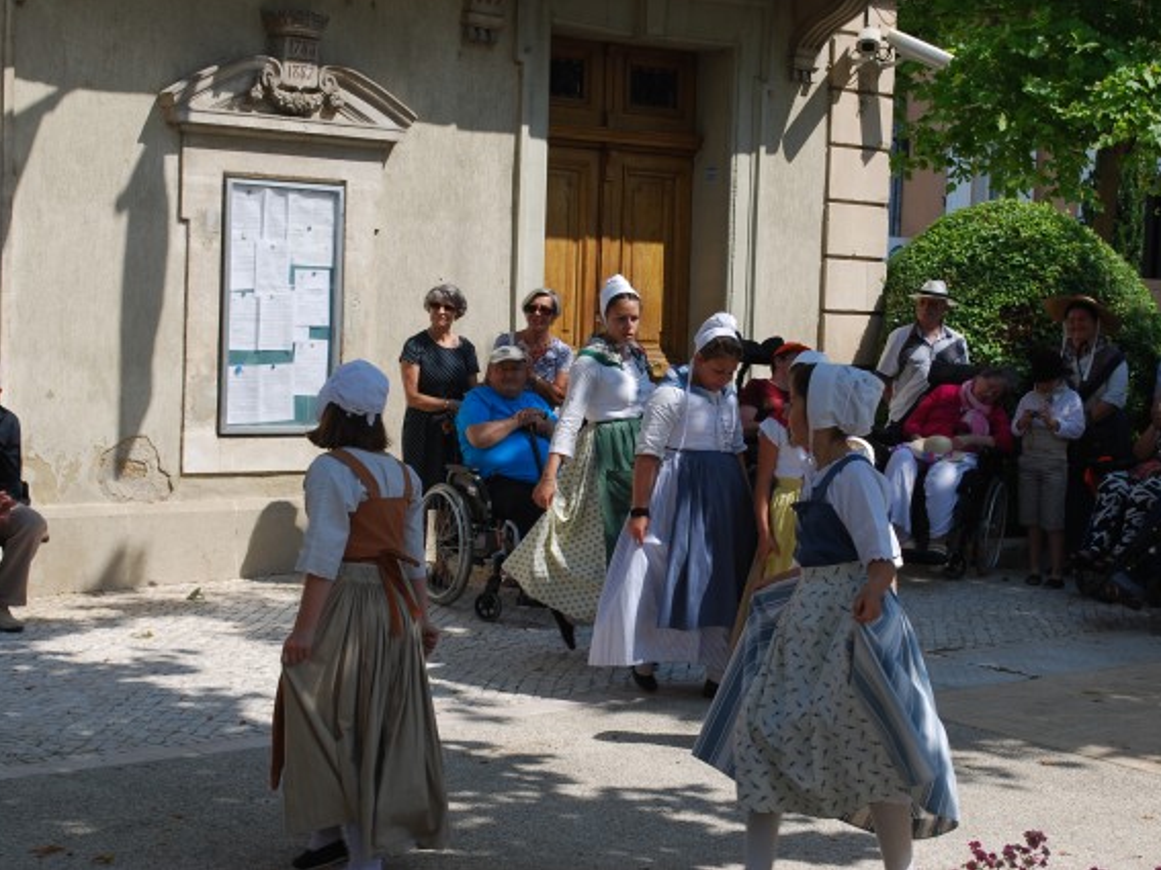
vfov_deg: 23.6
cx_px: 606
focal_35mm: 62
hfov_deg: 31.2
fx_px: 2079
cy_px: 433
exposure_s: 1/250
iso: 100
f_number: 8
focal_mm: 38
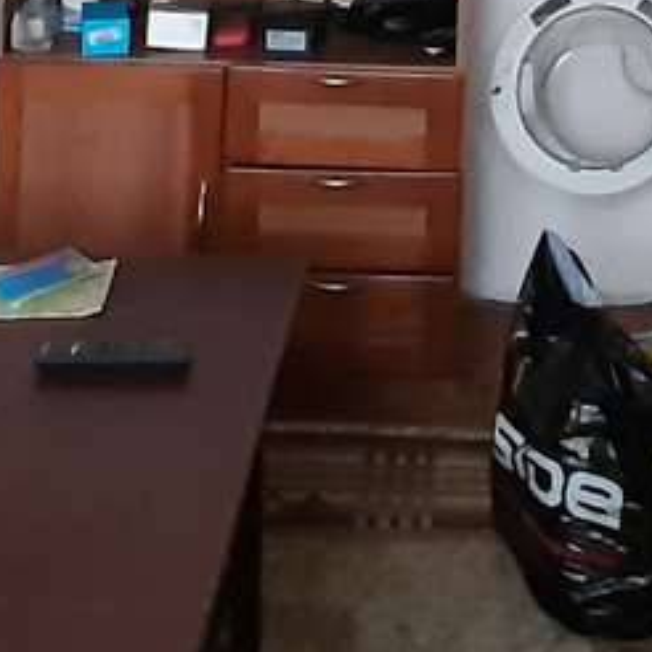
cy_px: -372
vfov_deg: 20.5
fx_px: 1492
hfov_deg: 24.4
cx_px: 490
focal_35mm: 70
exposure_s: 1/20
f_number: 2.2
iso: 500
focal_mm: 1.42
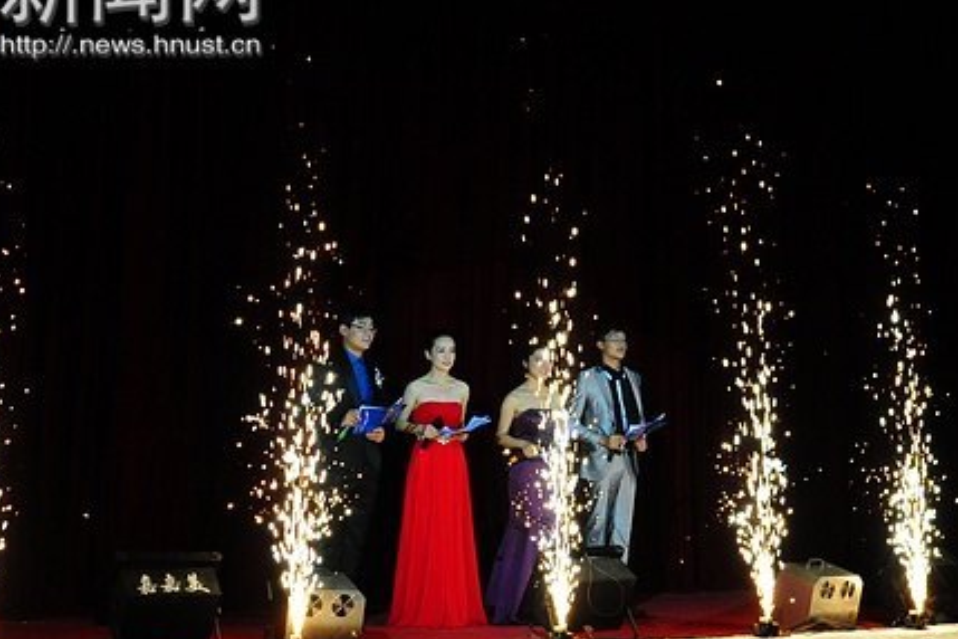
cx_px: 500
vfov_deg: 27.5
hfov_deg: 40.3
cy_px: 355
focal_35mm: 49
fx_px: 1304
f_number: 5.6
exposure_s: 1/200
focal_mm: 35
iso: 4000
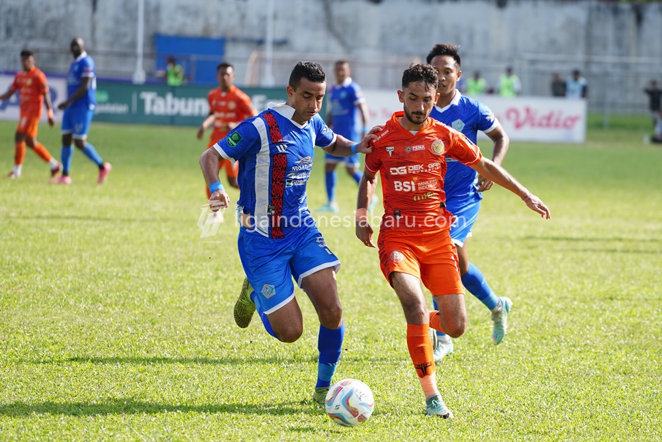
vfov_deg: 6.9
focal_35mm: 200
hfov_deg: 10.3
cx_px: 331
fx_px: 3678
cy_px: 221
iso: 250
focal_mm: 200
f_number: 4
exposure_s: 1/1000
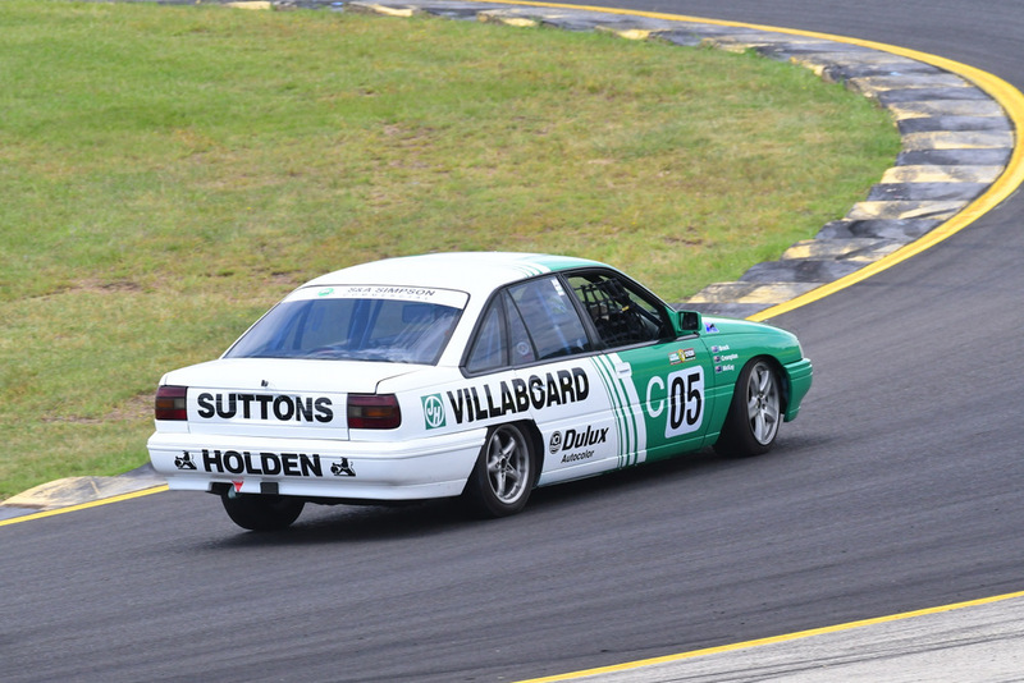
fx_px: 14938
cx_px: 512
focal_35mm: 525
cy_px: 342
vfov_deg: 2.6
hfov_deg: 3.9
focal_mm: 350
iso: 800
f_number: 11
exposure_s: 1/640
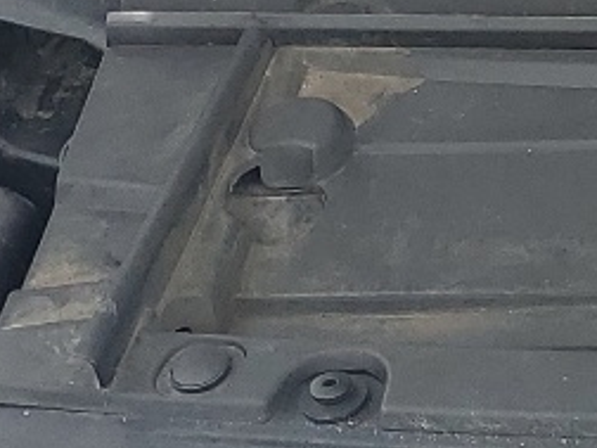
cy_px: 33
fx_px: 2846
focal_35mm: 165
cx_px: 1395
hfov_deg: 10.4
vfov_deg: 9.0
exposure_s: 1/1250
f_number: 1.5
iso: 50
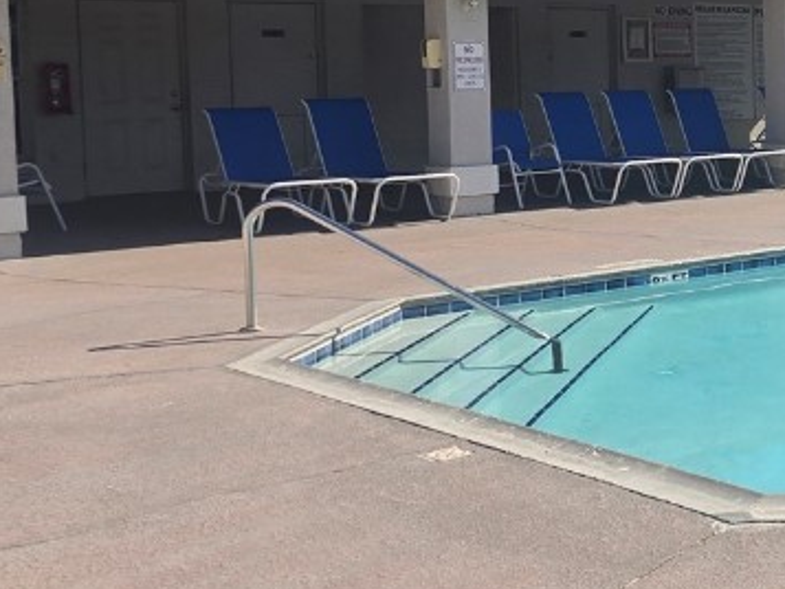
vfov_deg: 22.1
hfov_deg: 24.6
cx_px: 1084
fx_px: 1497
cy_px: 163
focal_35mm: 66
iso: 12
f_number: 1.7
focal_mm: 6.3
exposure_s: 1/1024
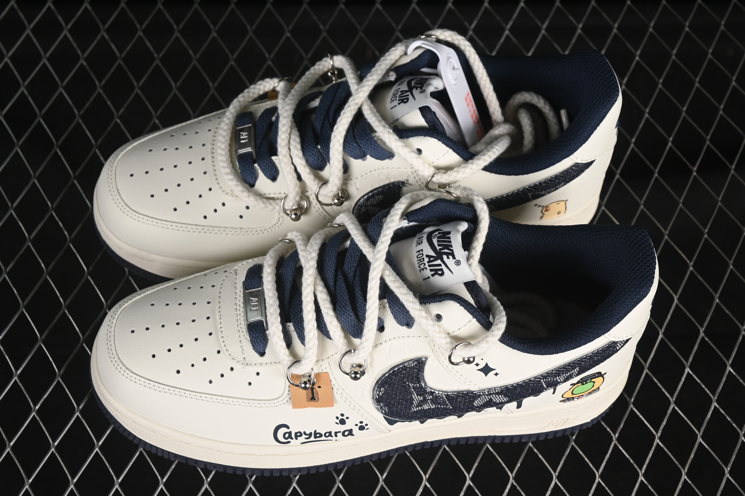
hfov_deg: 27.0
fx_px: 1552
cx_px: 372
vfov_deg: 18.2
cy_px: 248
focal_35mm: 75
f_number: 7.1
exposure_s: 1/80
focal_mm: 50
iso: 160
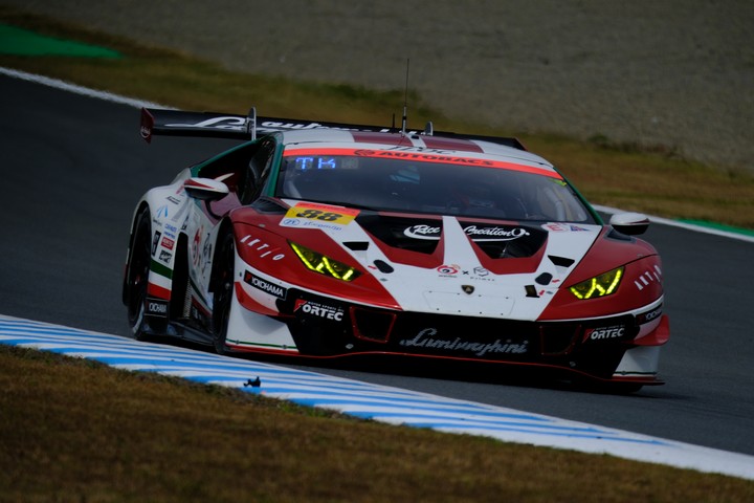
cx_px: 377
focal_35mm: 900
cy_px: 252
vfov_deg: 1.5
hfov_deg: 2.3
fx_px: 18849
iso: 250
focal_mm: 600
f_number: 8
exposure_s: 1/1000
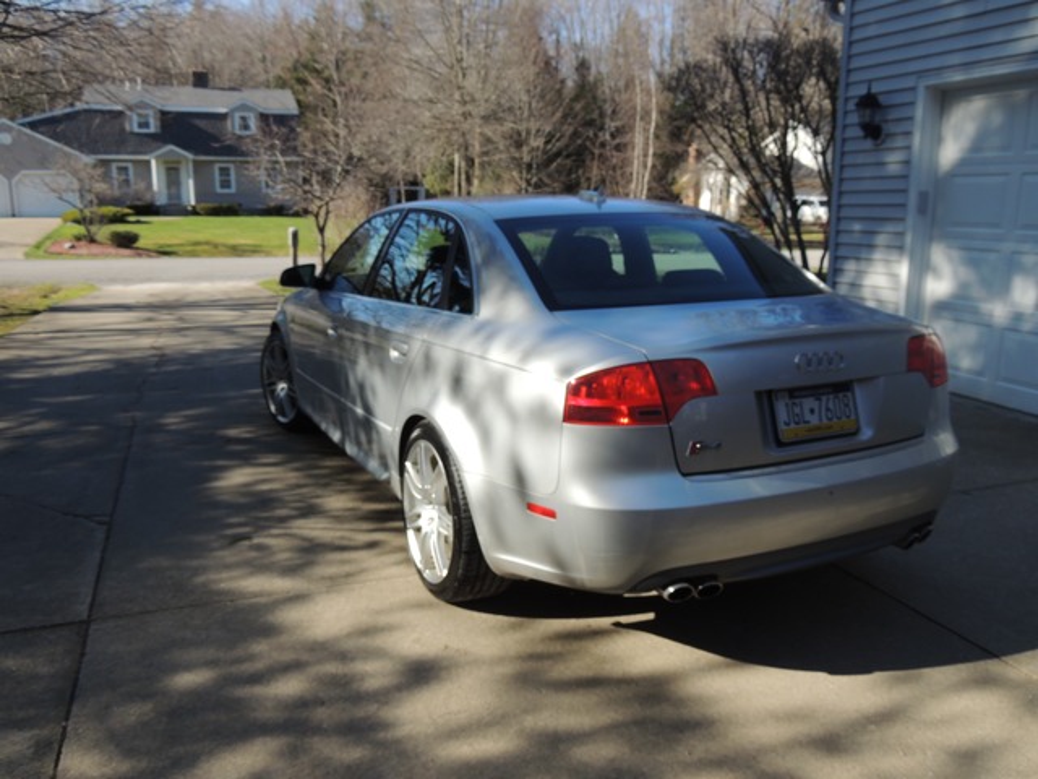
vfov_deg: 46.8
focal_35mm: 30
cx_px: 519
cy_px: 390
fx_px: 900
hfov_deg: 60.0
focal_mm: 5.3
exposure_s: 1/640
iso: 100
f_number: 3.1
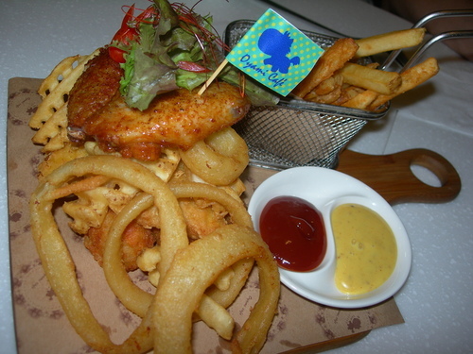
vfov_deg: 37.7
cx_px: 236
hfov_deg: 49.0
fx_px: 519
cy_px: 177
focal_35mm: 38
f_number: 2.8
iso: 50
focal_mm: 7.8
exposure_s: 1/60.1
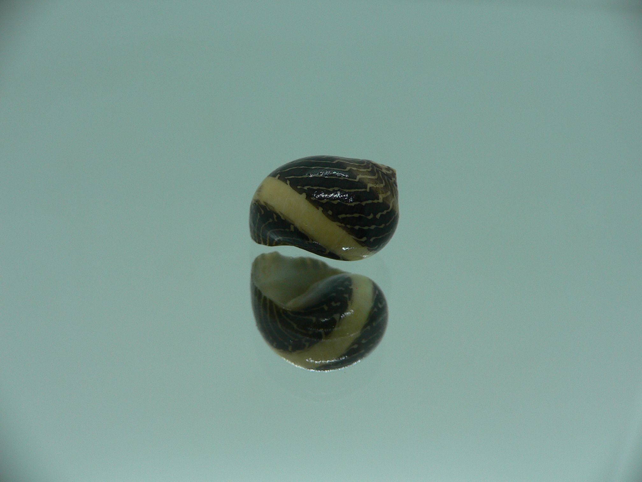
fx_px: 649
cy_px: 241
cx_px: 321
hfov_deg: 52.6
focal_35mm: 35
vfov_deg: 40.7
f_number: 2.8
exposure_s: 1/80
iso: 80
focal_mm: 4.6
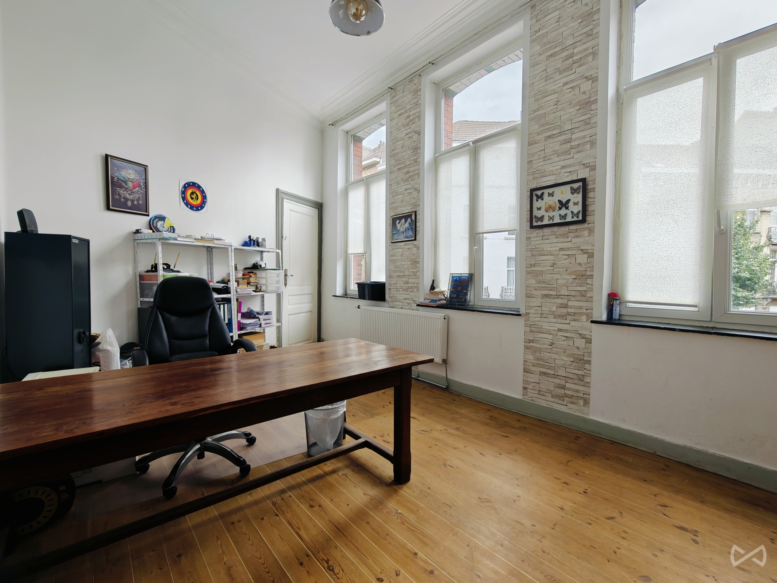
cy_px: 292
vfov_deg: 81.7
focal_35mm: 15
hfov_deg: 98.2
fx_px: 337
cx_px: 388
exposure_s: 1/75
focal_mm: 2.3
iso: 640
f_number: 2
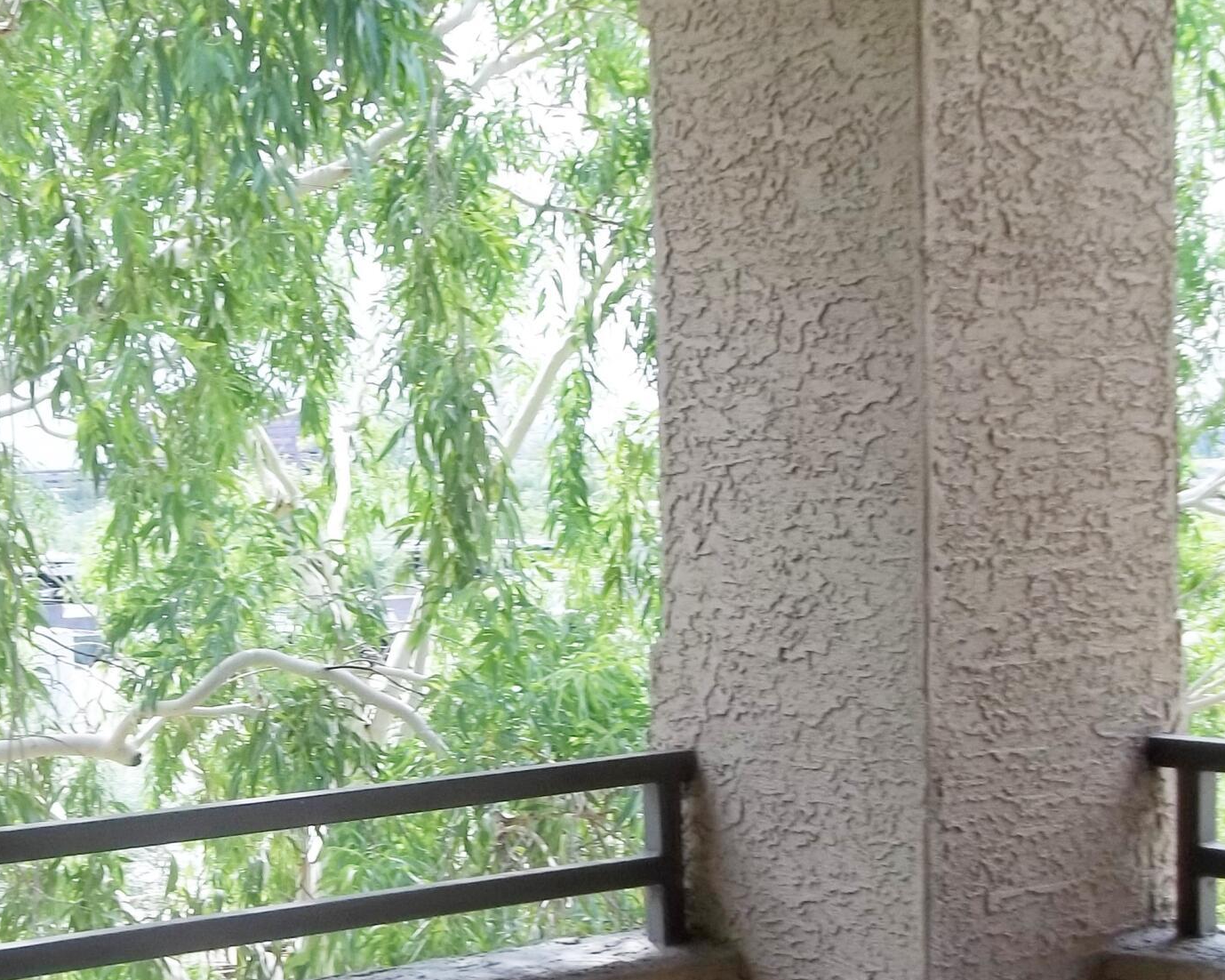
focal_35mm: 68
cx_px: 263
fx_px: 2465
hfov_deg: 27.4
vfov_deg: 22.2
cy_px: 770
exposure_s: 1/250
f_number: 2.9
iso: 64
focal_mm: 5.7
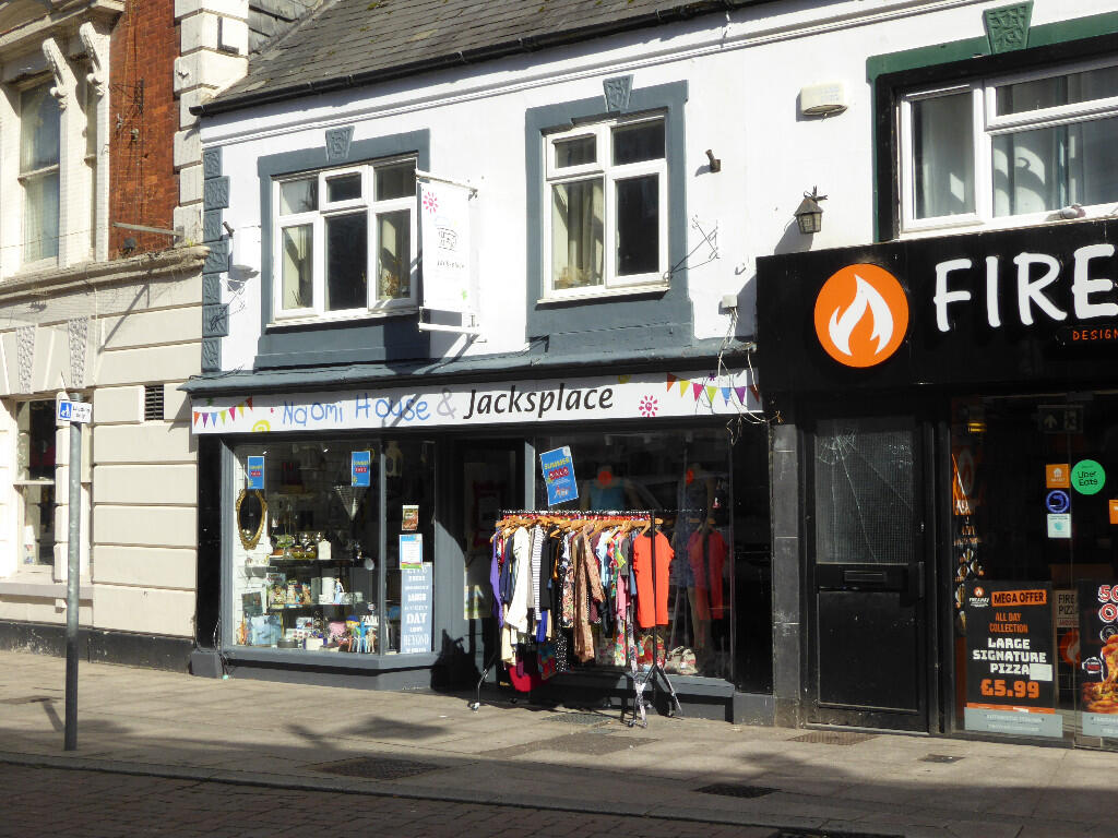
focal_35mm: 50
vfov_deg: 29.1
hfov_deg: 38.2
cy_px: 419
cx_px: 559
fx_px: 1615
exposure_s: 1/400
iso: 100
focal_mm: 9
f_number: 5.6
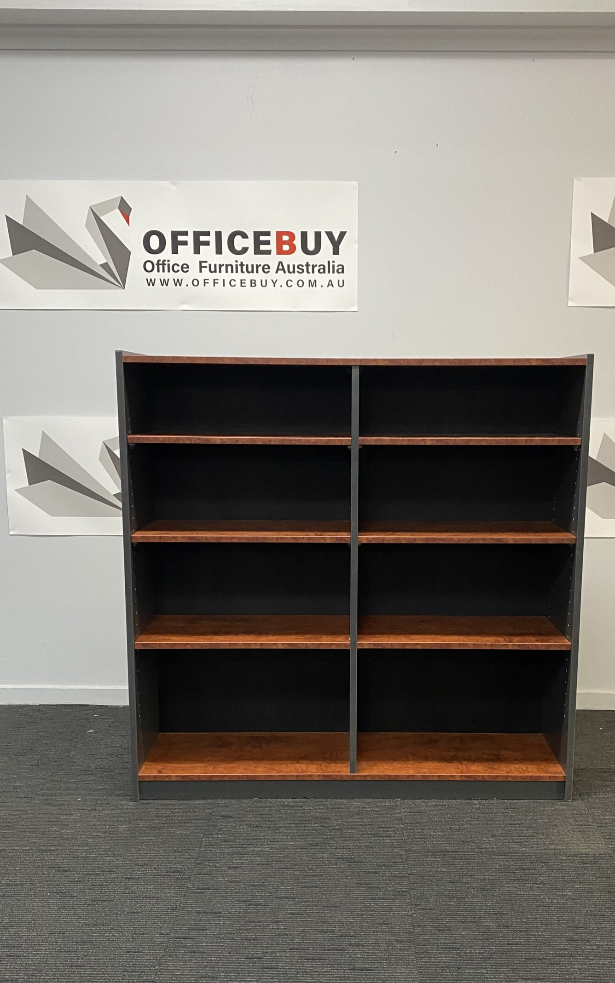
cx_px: 352
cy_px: 554
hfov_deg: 38.2
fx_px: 885
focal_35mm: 33
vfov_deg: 58.0
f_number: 1.8
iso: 200
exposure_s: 1/50
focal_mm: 4.25
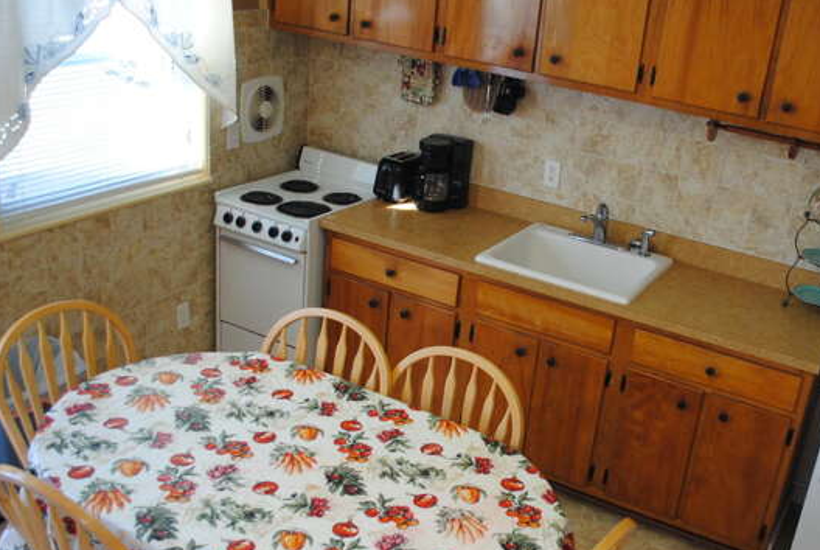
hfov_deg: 49.1
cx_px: 502
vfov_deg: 34.3
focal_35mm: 39
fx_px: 890
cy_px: 308
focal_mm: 18
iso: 200
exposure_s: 1/60
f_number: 4
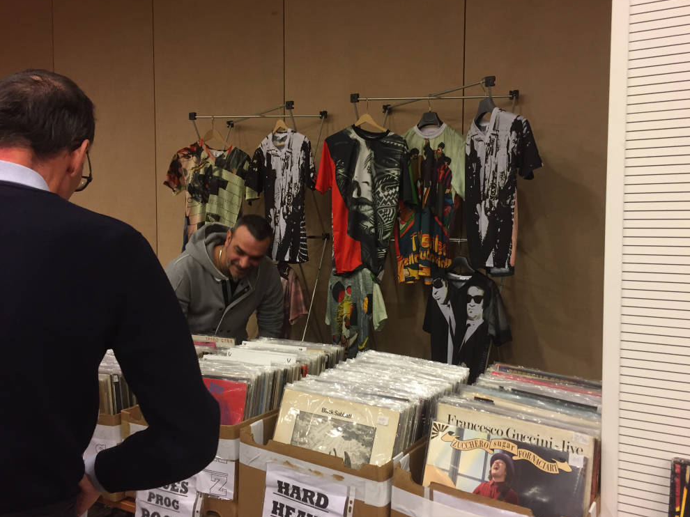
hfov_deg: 60.0
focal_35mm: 30
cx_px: 355
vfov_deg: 46.8
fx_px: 598
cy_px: 258
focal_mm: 4.15
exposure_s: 1/33
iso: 125
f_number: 2.2
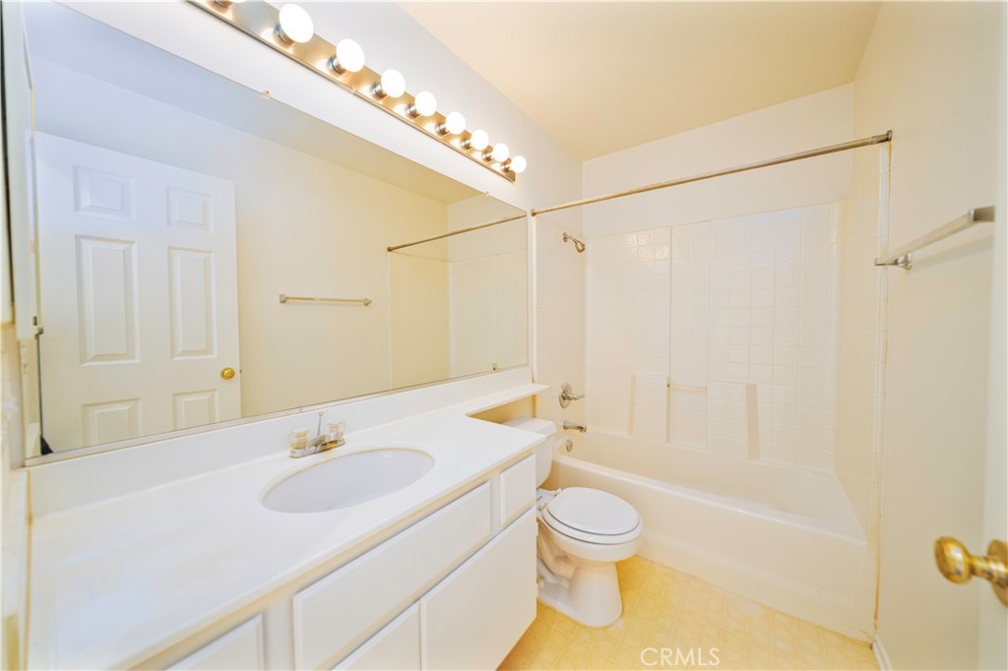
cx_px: 504
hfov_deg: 112.6
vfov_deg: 90.0
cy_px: 336
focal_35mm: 12
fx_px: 336
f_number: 4
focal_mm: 12
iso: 400
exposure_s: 1/125
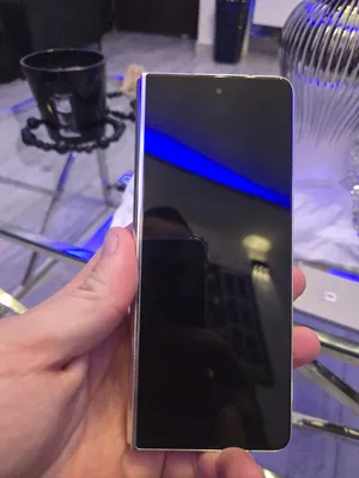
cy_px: 239
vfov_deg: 73.9
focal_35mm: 23
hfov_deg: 58.9
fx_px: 318
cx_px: 180
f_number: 1.8
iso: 1600
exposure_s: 1/100
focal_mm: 5.4
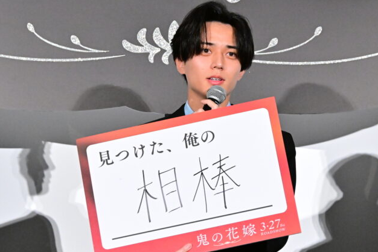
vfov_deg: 7.3
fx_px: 1975
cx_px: 205
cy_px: 146
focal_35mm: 188
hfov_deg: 10.9
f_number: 6.3
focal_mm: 101
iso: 6400
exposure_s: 1/250
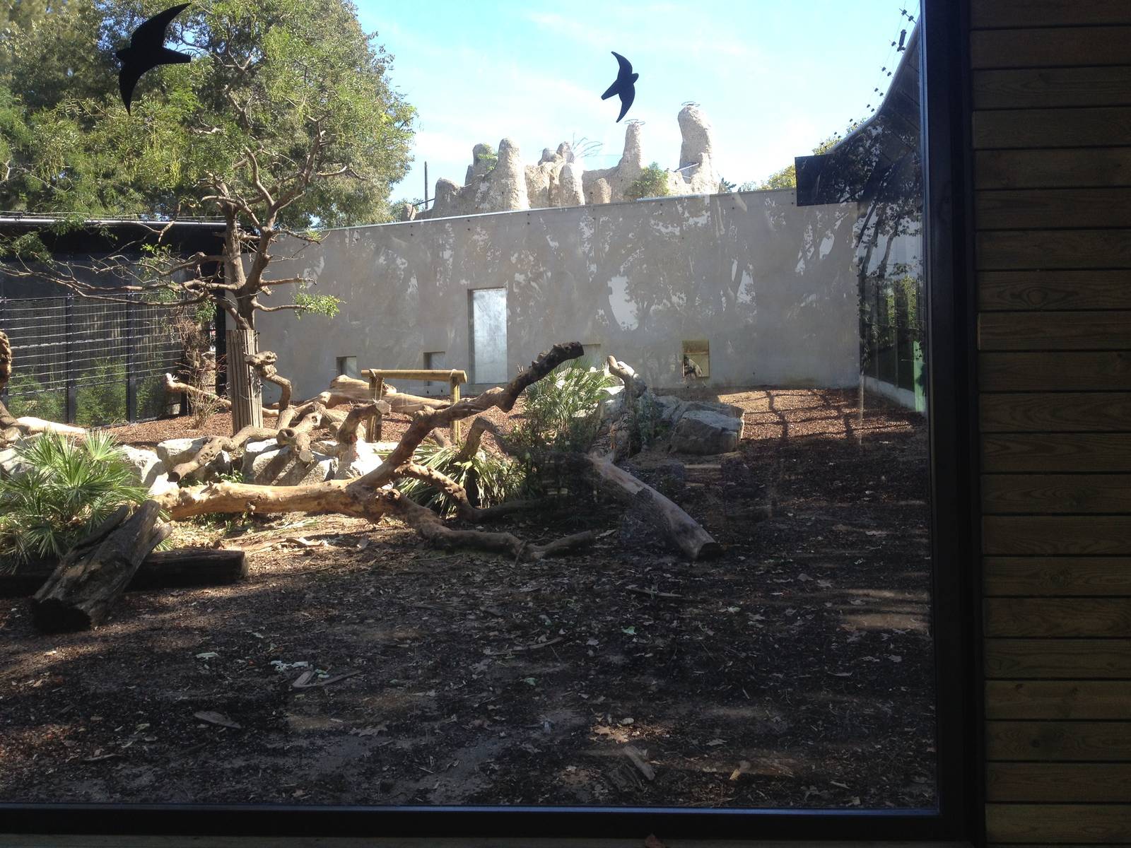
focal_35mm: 35
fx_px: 1144
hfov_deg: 52.6
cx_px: 566
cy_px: 424
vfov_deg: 40.7
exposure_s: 1/381
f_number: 2.4
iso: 50
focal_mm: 4.28
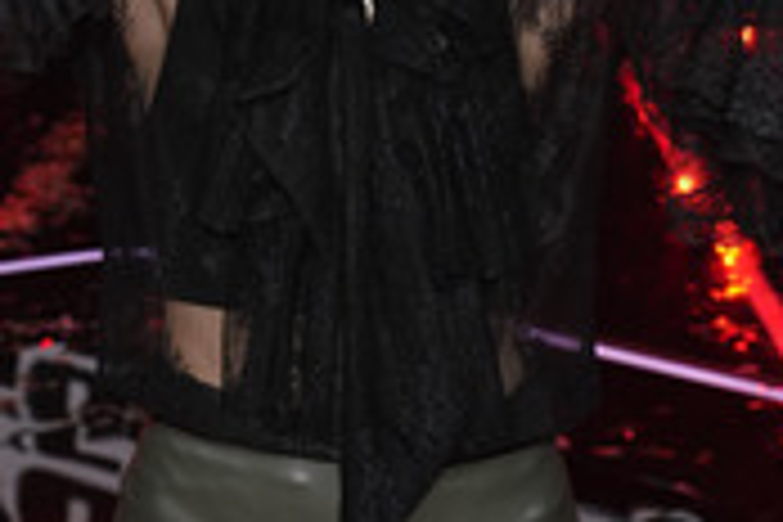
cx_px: 295
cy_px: -86
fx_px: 2305
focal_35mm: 106
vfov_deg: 12.6
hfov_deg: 19.2
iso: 1600
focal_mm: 41
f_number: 5.6
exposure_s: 1/100
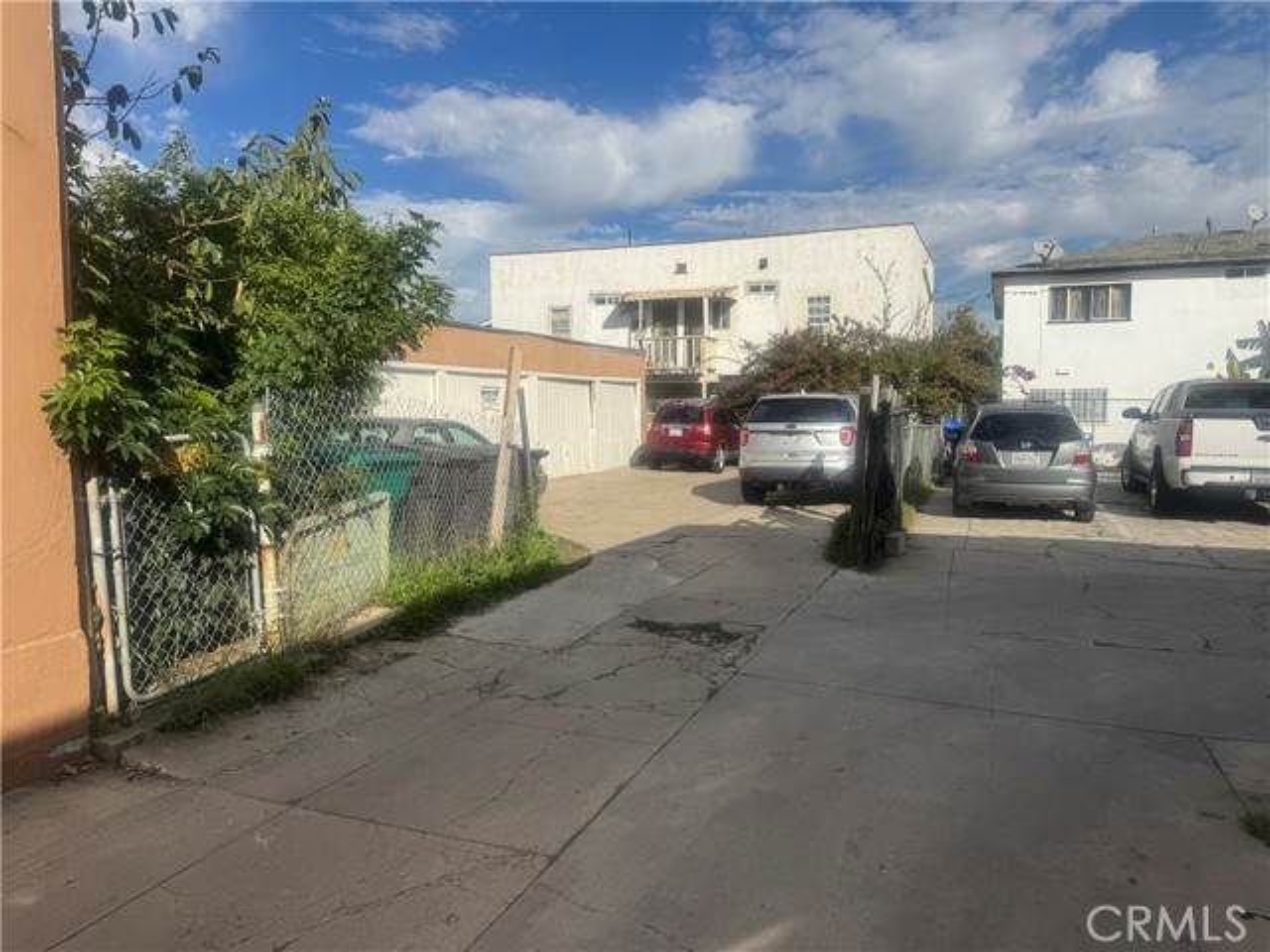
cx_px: 635
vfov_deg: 56.8
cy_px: 476
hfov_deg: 71.6
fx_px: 881
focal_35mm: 24
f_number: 1.78
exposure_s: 1/7092
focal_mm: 6.76
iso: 80
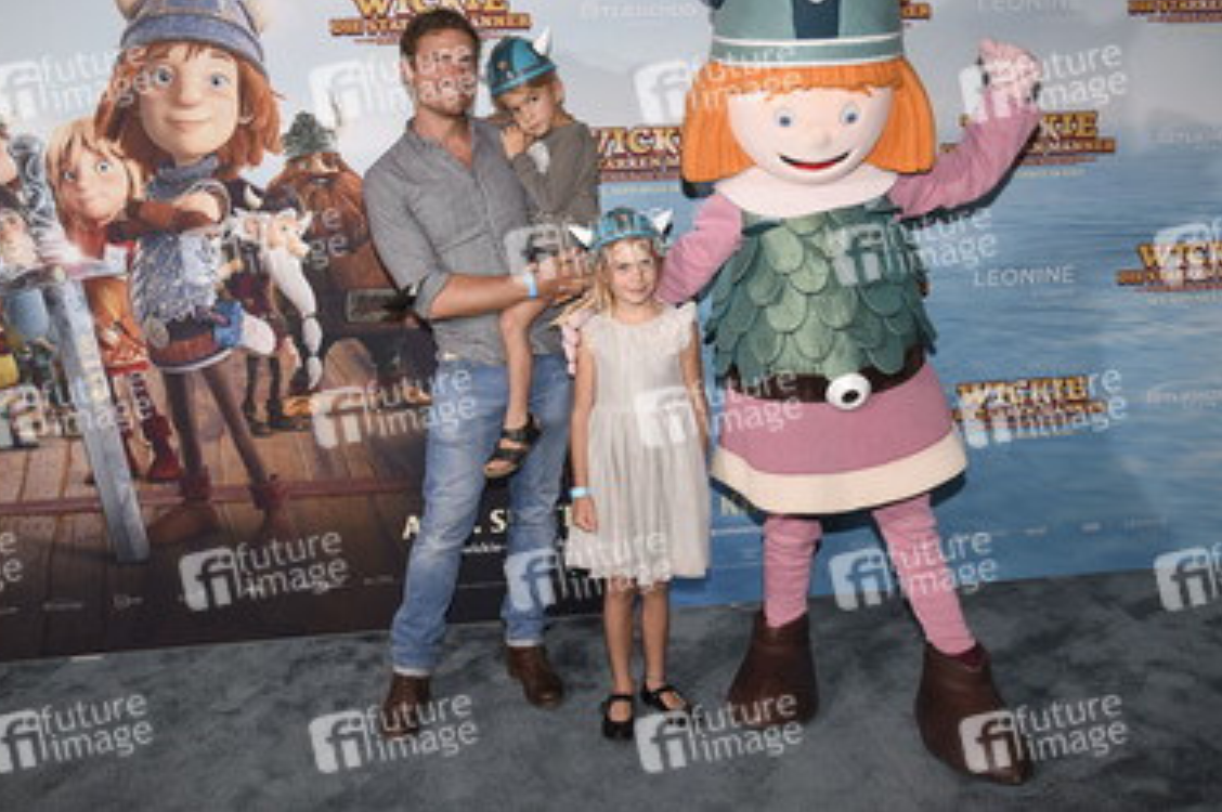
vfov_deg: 36.7
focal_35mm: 36
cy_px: 328
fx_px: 1221
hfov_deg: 53.2
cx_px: 632
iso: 1000
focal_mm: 30
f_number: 6.3
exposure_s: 1/125
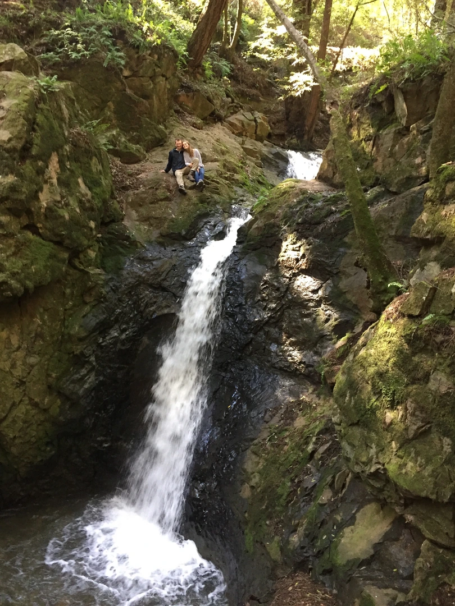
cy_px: 303
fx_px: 508
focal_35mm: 29
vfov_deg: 61.7
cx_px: 228
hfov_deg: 48.2
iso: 160
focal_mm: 4.15
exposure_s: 1/30
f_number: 2.2
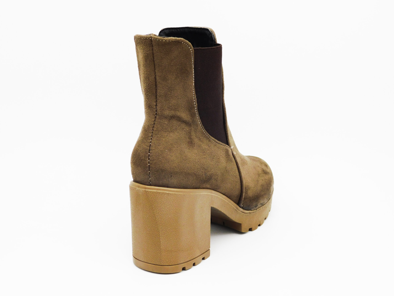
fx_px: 512
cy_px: 148
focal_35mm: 45
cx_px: 197
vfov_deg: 32.2
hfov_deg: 42.1
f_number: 3.7
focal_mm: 8
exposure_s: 1/400
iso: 125
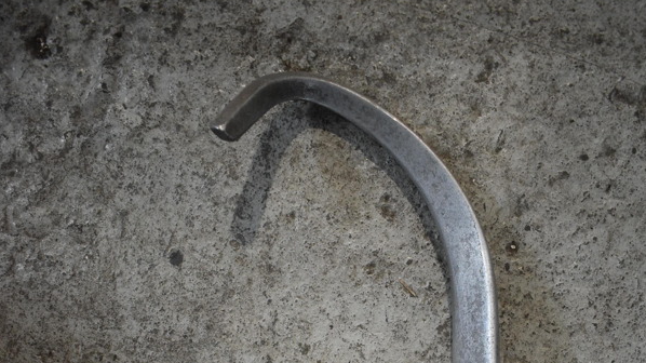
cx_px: 323
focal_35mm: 48
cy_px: 458
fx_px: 822
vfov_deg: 22.5
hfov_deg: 42.9
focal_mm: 20
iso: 1400
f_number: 3.5
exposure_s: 1/125
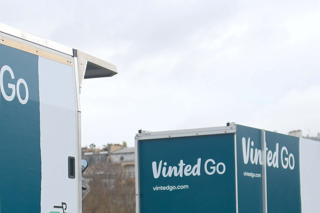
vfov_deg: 11.9
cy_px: 181
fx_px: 1022
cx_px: 173
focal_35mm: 115
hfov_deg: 17.8
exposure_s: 1/320
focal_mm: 24
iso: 100
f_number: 2.8
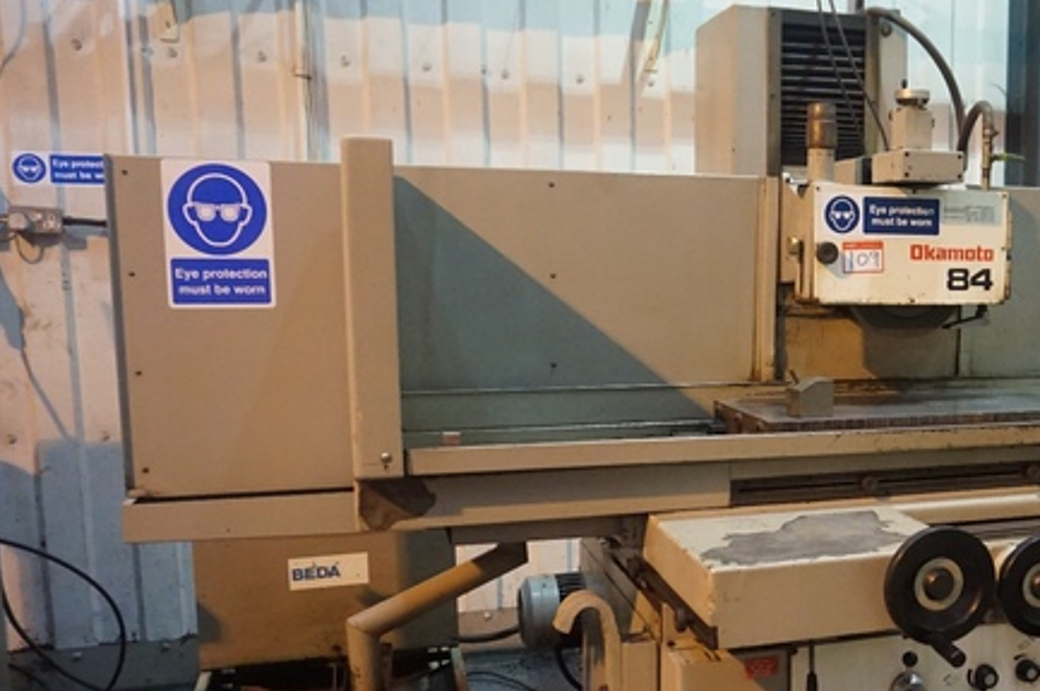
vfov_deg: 33.2
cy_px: 420
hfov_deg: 45.9
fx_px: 1155
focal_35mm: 40
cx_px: 835
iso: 3200
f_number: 3.5
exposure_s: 1/125
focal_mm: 16
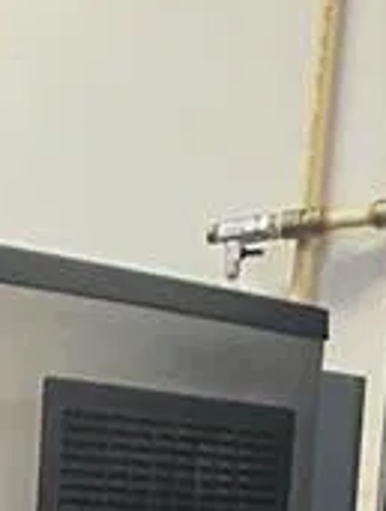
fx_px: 2696
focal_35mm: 182
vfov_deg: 9.1
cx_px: -533
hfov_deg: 7.6
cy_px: 1422
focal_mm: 4.25
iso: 160
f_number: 1.8
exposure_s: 1/40
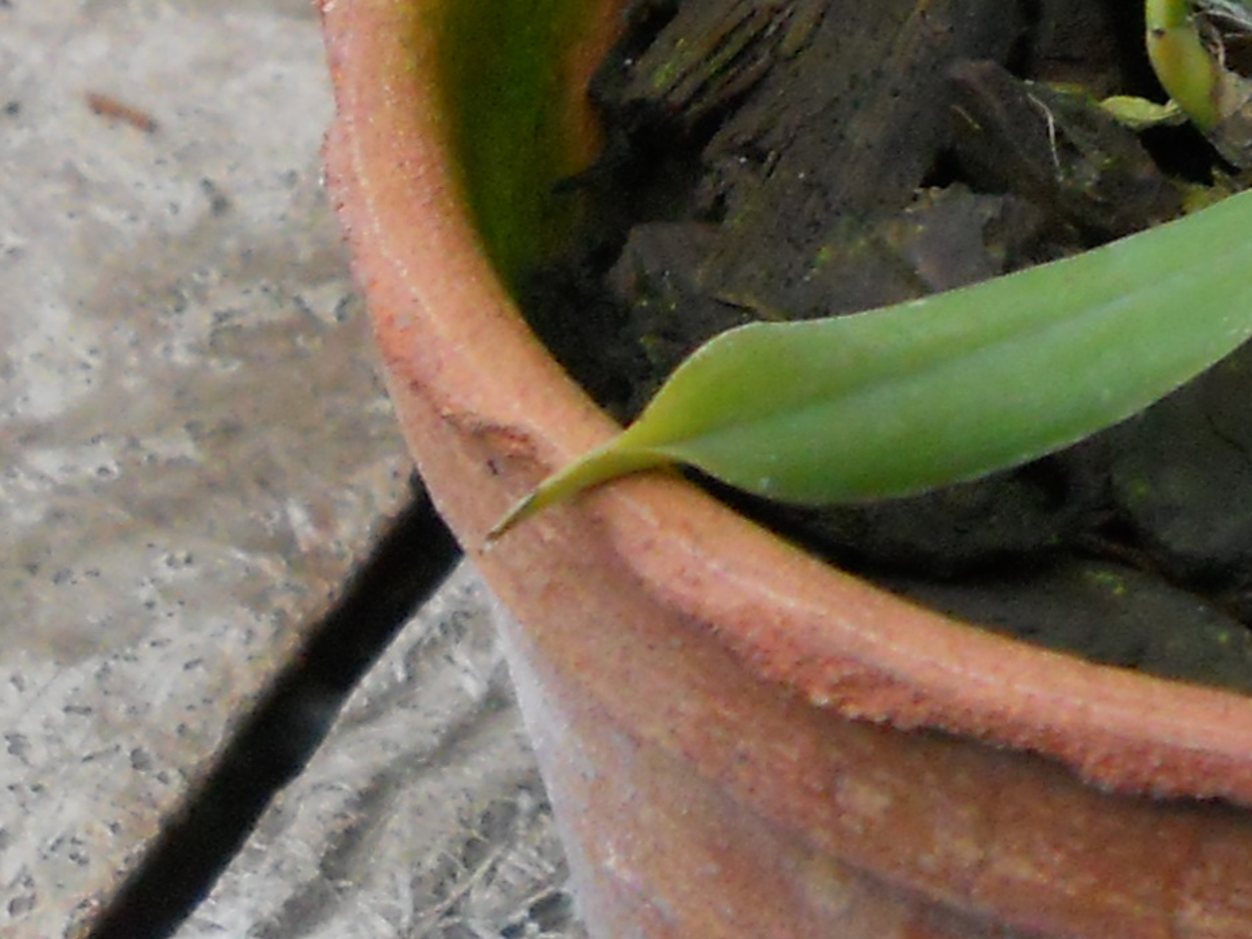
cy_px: -573
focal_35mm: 144
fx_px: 5209
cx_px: 1334
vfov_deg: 9.9
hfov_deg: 13.5
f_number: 3.1
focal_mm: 6.72
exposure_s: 1/25
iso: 400
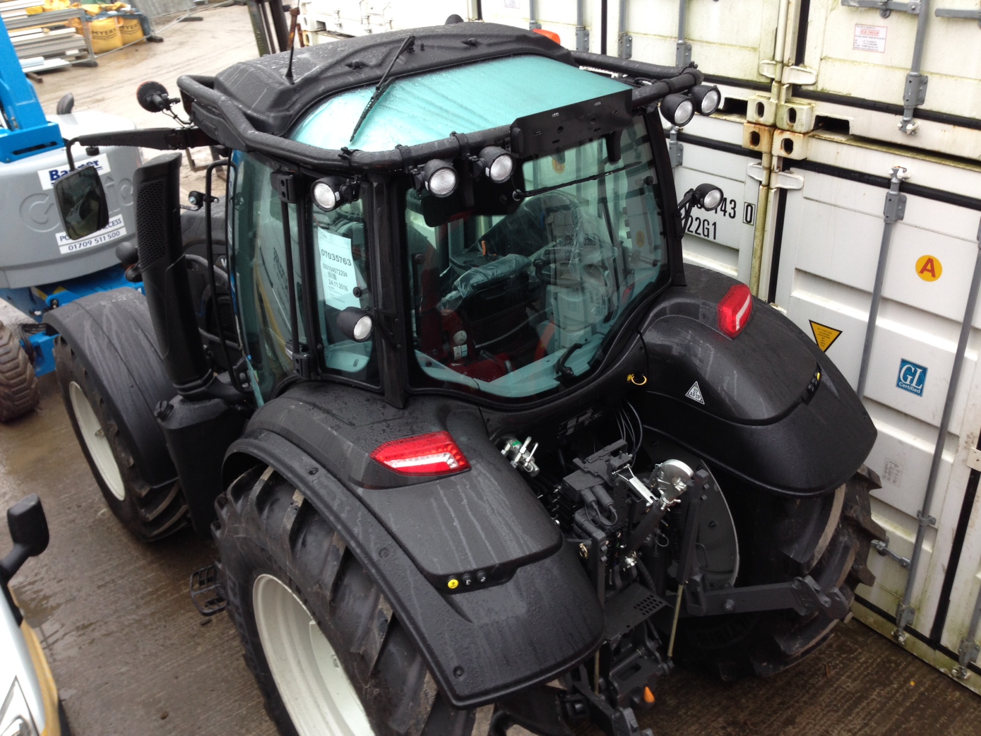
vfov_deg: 42.9
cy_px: 368
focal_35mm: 33
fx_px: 935
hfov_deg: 55.4
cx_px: 490
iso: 50
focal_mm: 4.12
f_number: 2.4
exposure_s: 1/20
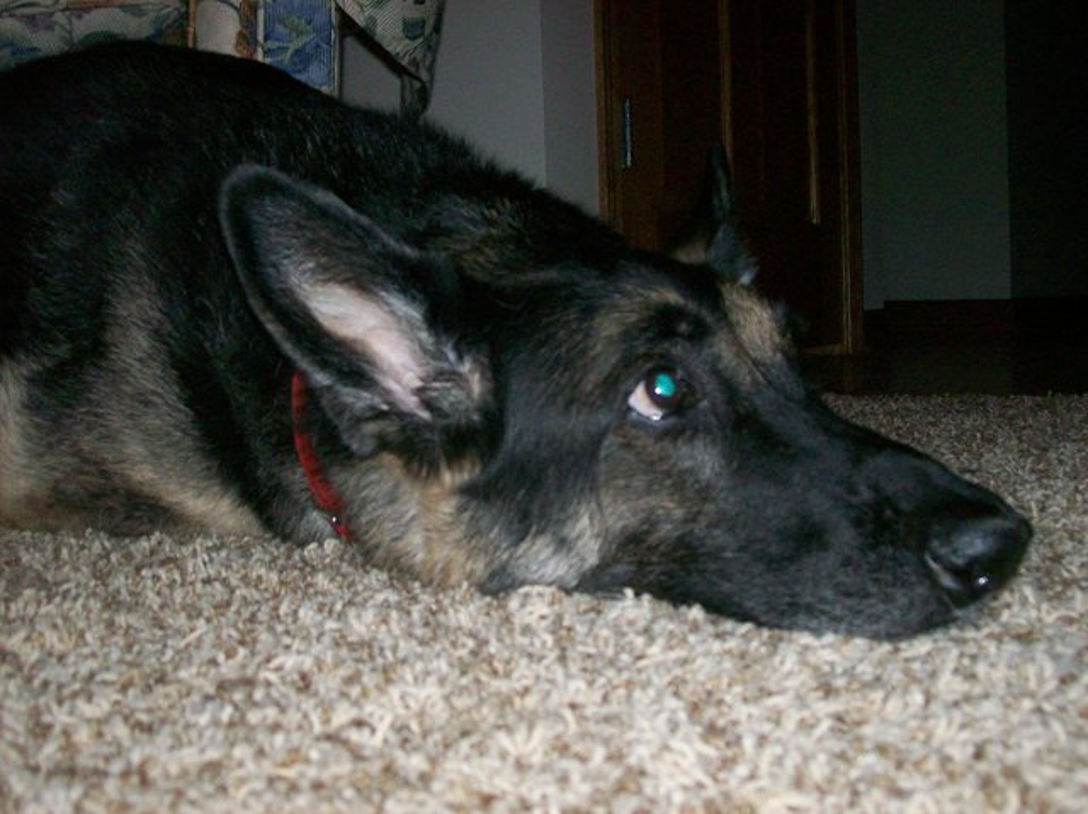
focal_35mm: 45
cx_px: 544
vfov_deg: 32.1
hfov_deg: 42.1
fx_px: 1413
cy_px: 407
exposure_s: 1/73.1
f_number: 3
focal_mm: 7.6
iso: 140
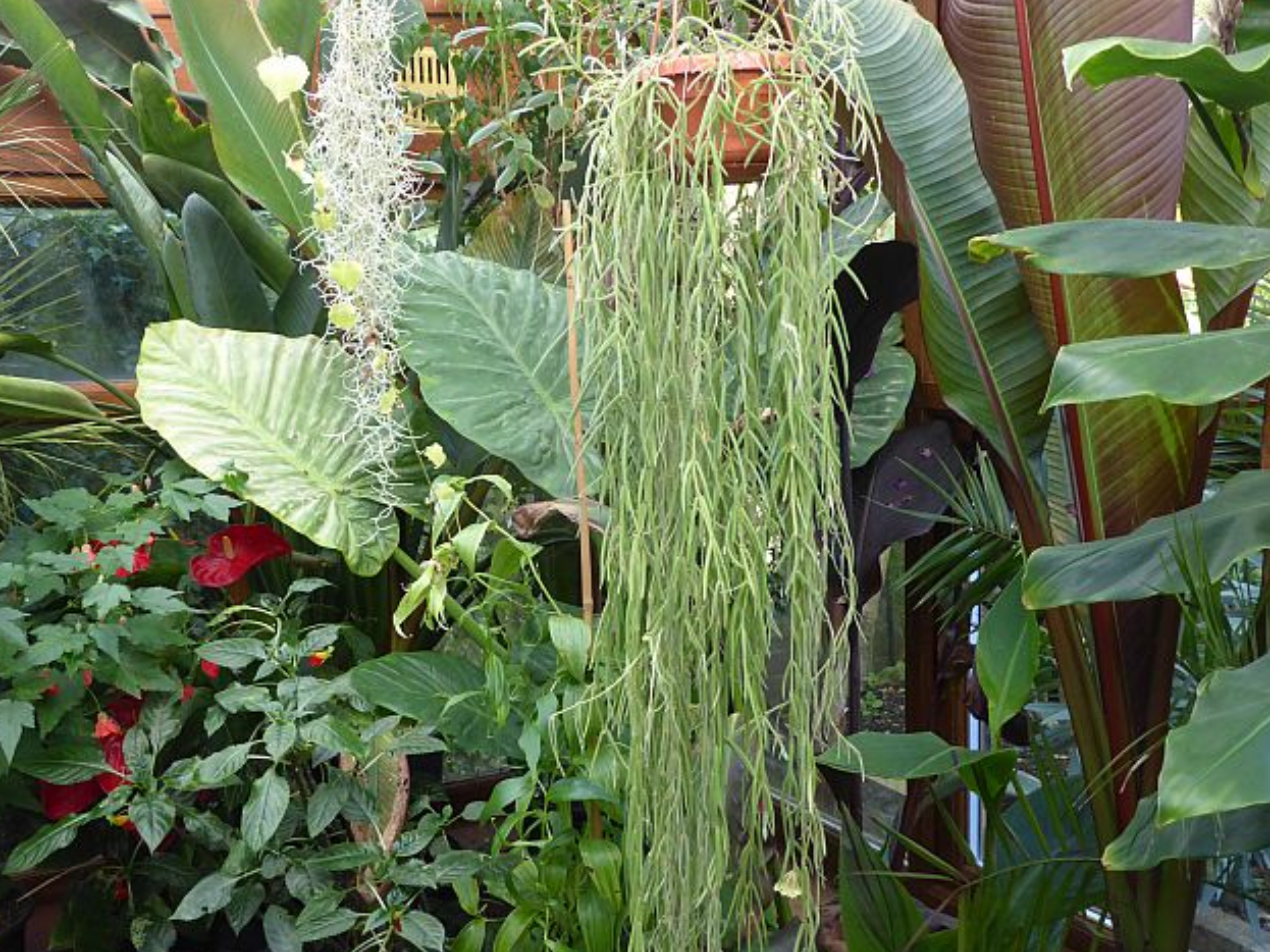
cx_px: 622
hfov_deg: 49.0
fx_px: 1394
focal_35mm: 38
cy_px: 475
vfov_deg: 37.7
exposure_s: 1/60
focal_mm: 6.7
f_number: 3.7
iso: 320
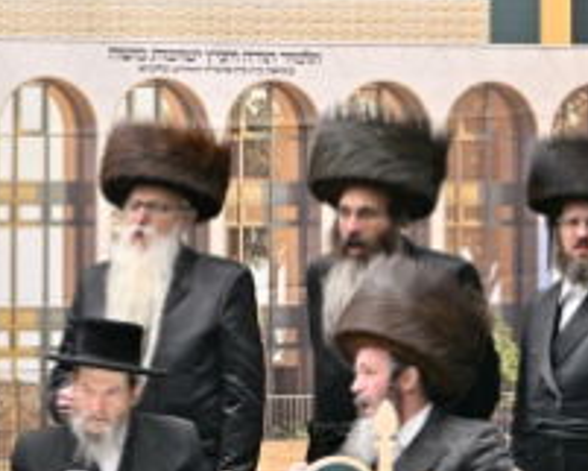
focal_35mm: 535
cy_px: -183
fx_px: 9315
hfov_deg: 3.6
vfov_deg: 2.9
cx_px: -114
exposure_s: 1/250
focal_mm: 112
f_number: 2.8
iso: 200
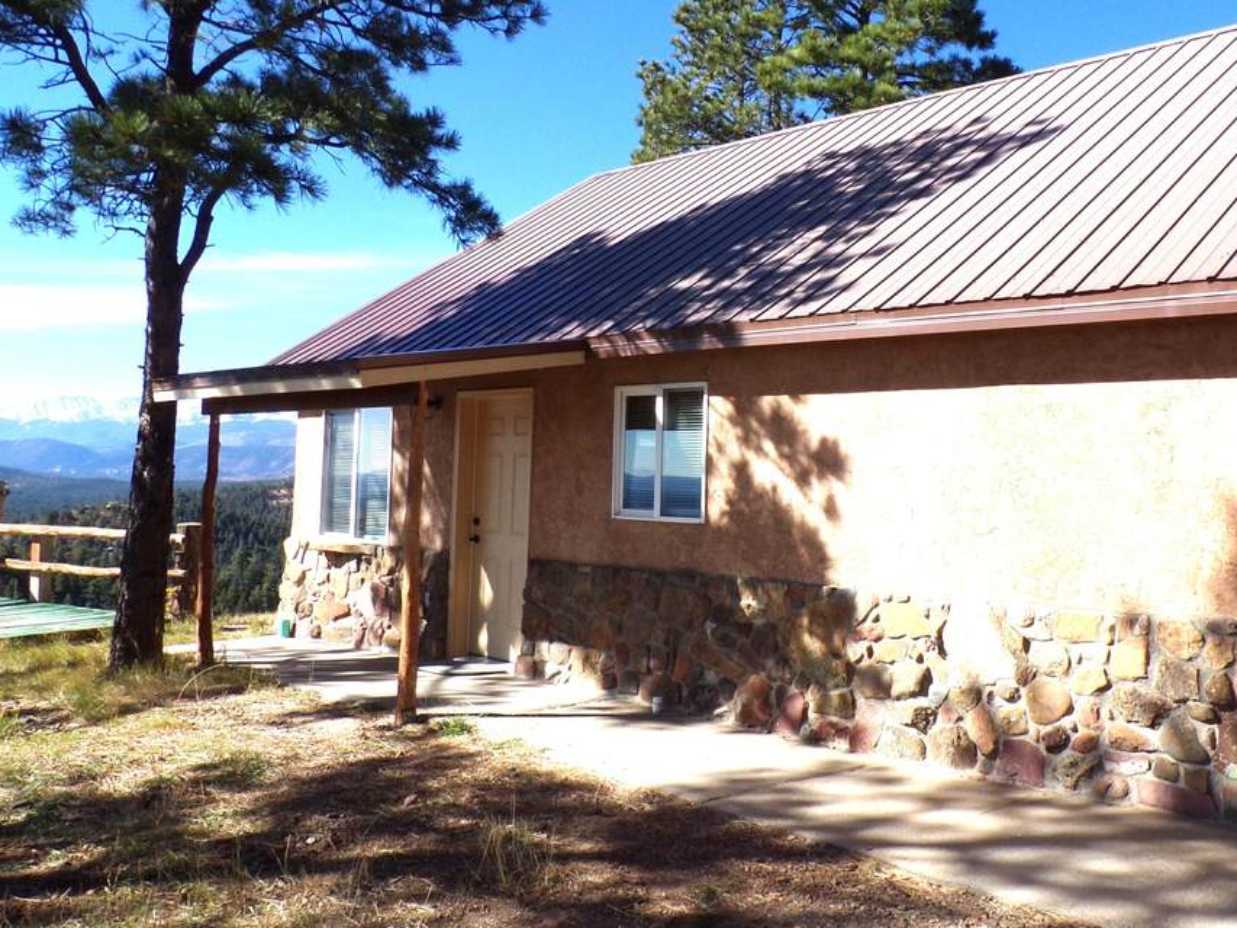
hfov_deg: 50.8
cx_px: 779
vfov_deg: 39.6
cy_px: 419
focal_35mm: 36
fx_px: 1287
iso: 80
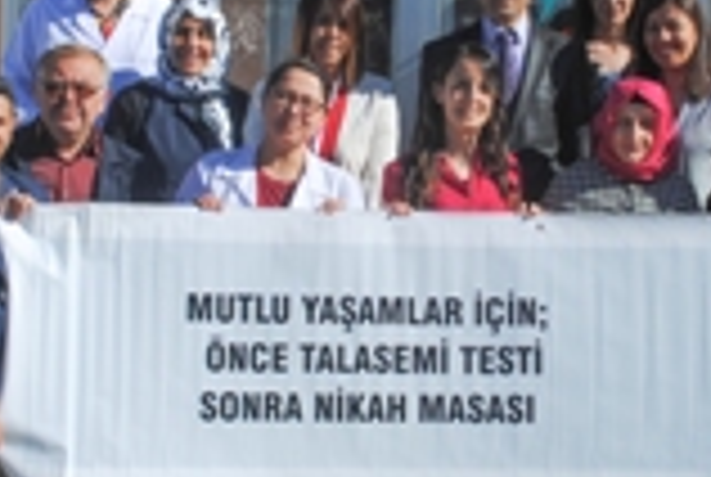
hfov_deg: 20.0
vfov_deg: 13.5
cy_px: 171
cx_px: 374
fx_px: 2018
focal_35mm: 102
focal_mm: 24
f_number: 9
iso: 100
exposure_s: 1/320
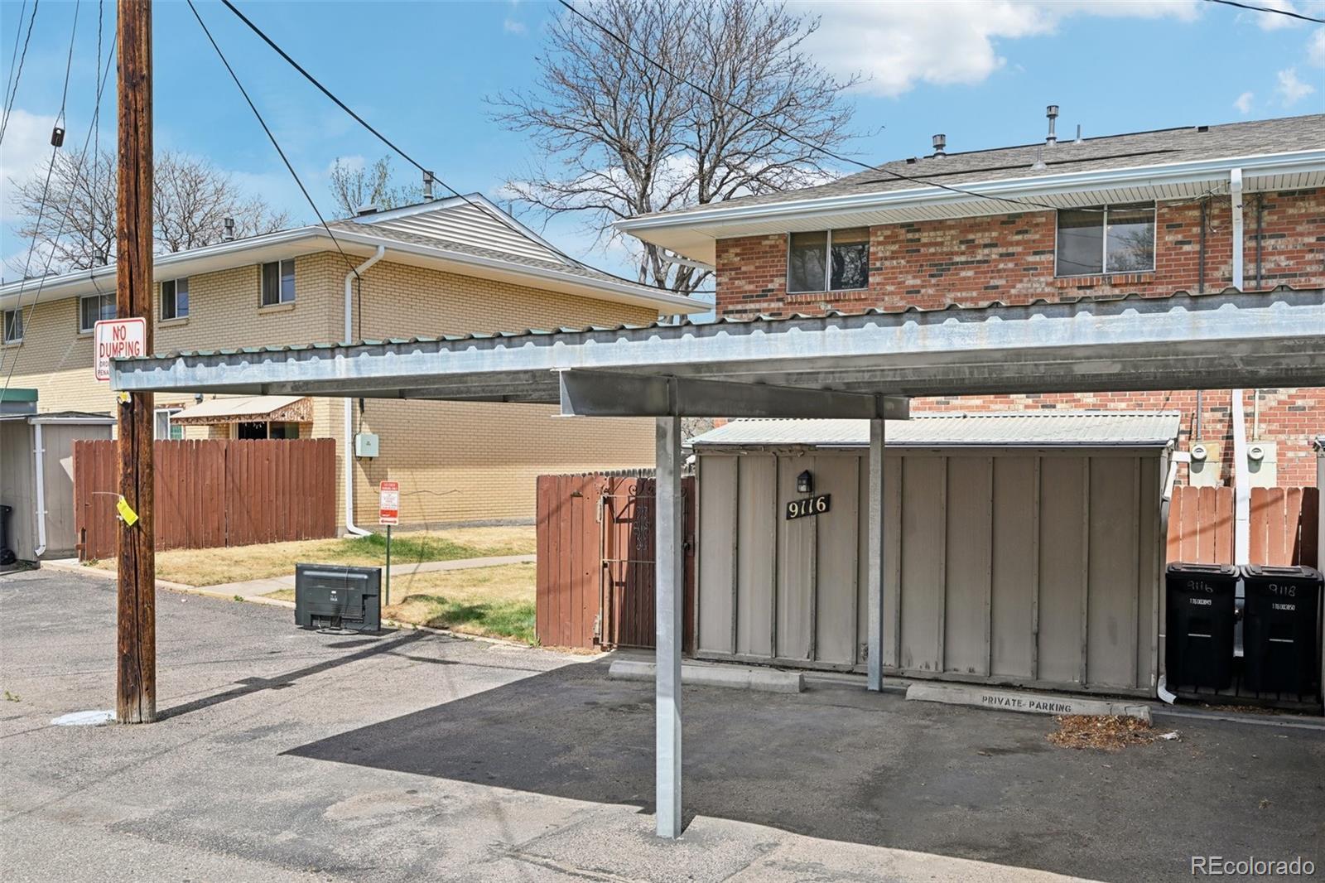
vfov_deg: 43.6
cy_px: 442
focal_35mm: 30
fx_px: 1104
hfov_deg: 61.9
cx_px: 662
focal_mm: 30
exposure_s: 1/50
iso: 64
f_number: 11
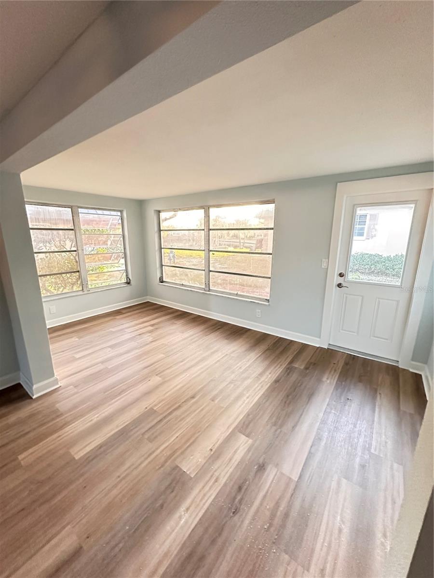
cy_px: 289
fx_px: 234
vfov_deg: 102.1
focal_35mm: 14
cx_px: 217
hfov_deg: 85.7
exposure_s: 1/60
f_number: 2.2
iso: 1250
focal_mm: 2.22
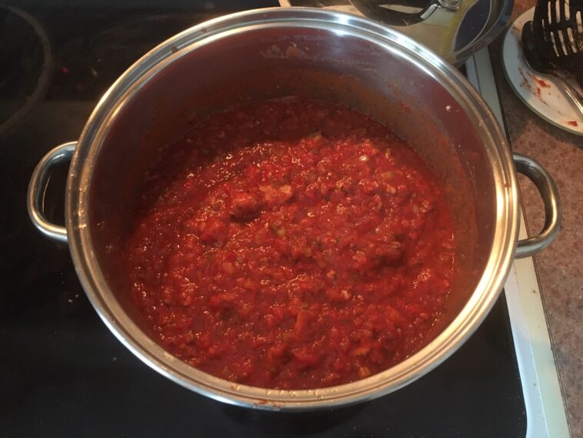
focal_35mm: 29
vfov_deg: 48.3
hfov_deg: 61.6
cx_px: 292
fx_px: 489
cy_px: 219
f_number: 2.2
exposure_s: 1/15
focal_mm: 4.15
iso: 320
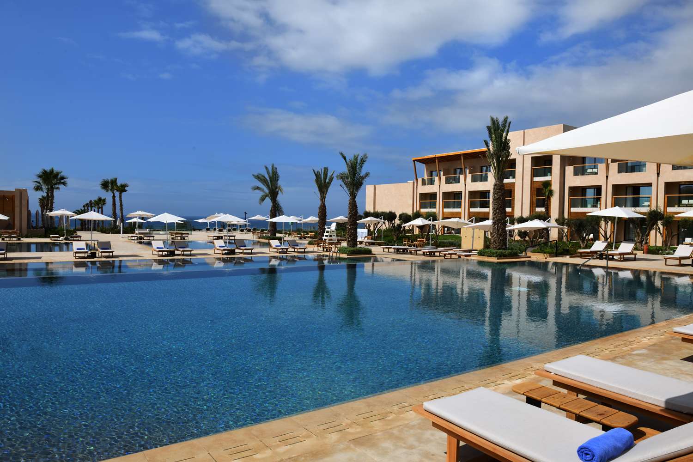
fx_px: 462
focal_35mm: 24
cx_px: 346
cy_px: 231
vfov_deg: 53.1
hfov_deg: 73.7
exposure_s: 1/200
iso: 125
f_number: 16
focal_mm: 24
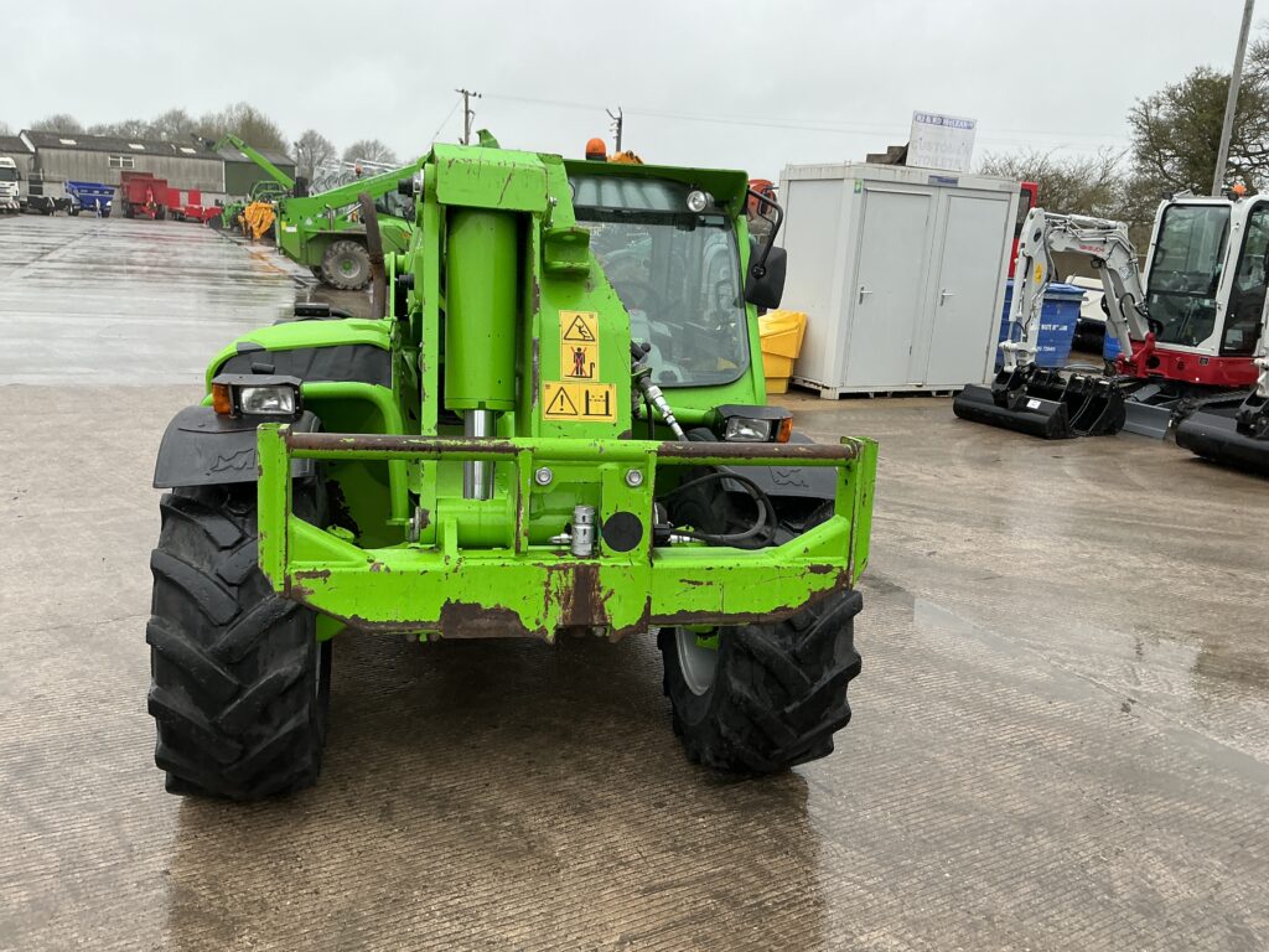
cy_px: 476
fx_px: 1026
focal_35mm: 28
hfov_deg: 63.4
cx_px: 634
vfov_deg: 49.7
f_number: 1.8
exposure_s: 1/412
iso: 25
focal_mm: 3
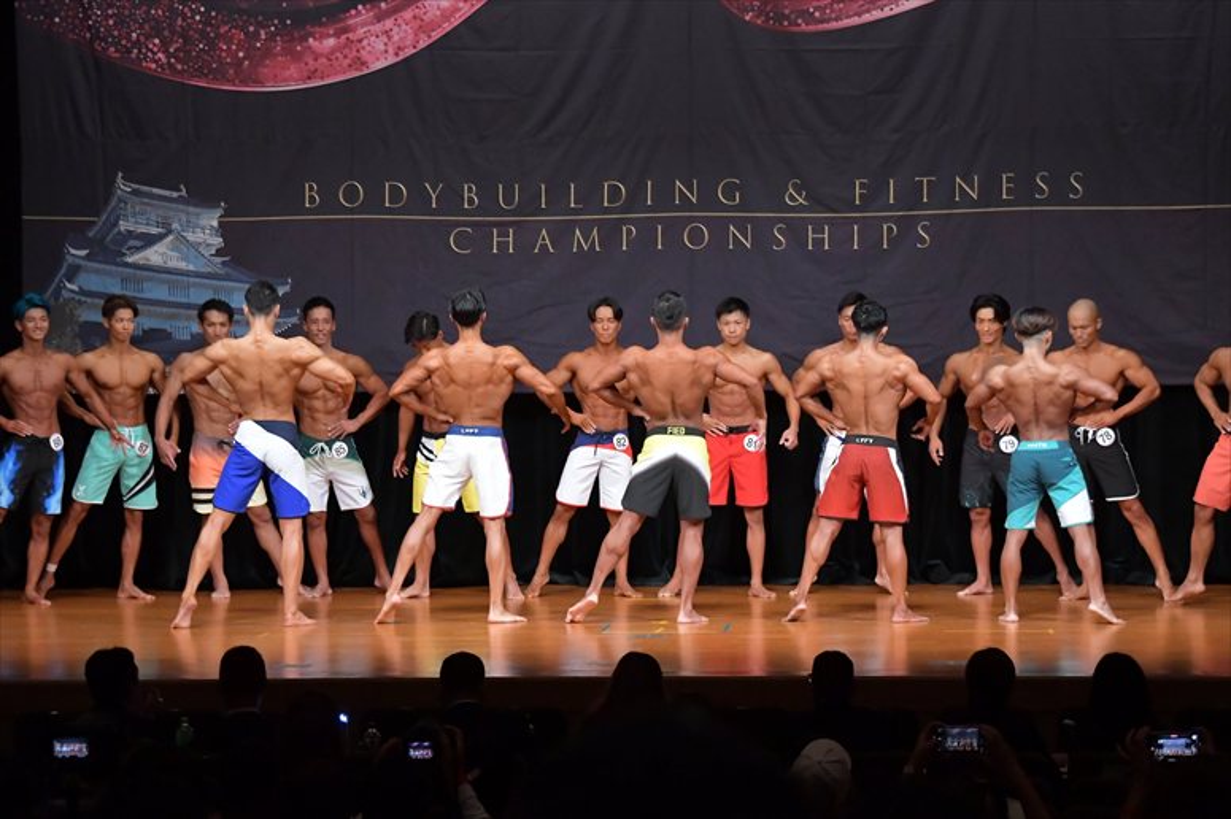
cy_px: 410
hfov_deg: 15.2
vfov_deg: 10.2
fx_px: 4614
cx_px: 616
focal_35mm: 135
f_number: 5.6
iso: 5000
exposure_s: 1/400
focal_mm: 90
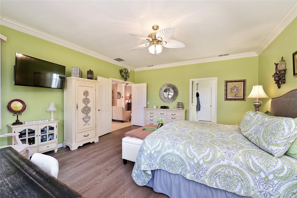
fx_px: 115
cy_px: 99
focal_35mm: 14
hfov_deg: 104.3
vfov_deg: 81.2
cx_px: 148
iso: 400
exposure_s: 1/10
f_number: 7.1
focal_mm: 14
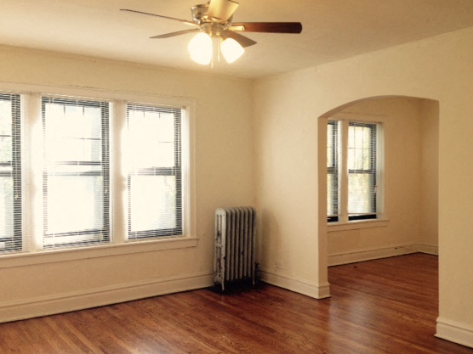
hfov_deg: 48.9
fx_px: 519
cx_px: 267
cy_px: 176
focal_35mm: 38
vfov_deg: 37.7
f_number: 2.4
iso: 50
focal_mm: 4.12
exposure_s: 1/30
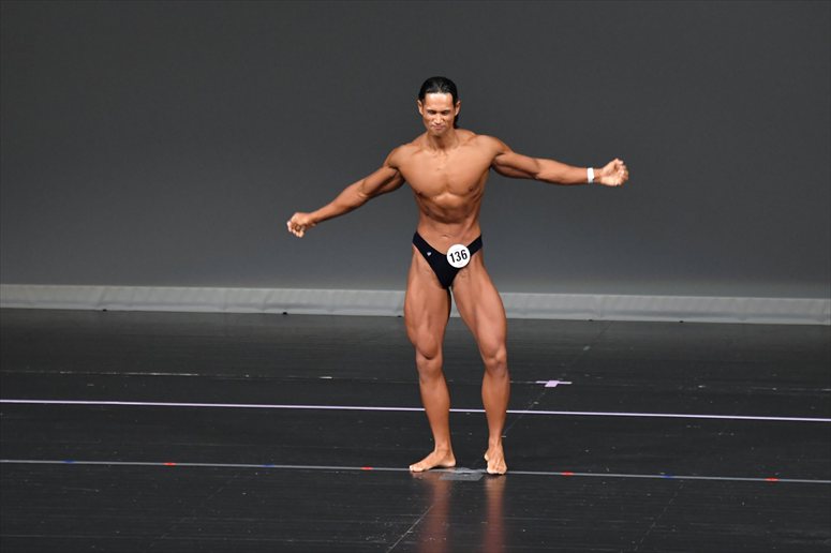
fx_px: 6576
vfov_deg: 4.8
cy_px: 276
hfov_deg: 7.2
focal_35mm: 285
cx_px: 416
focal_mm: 190
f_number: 5.6
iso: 4000
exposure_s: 1/400
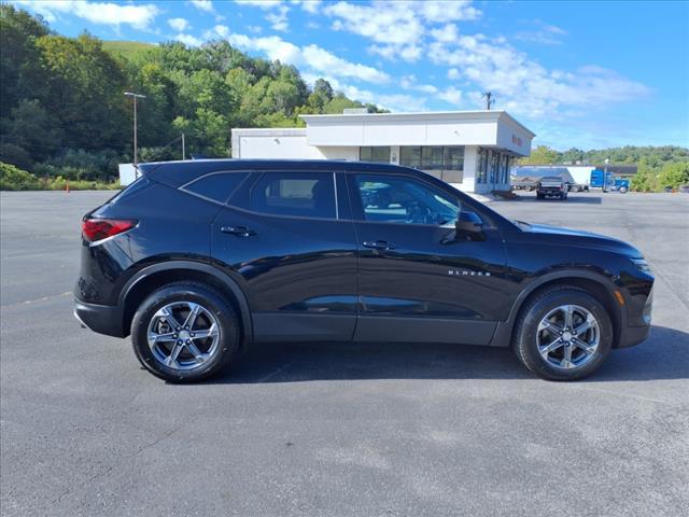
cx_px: 344
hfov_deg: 65.3
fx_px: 537
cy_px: 258
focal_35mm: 27
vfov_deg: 51.4
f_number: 1.9
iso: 40
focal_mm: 3.58
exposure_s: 1/1111
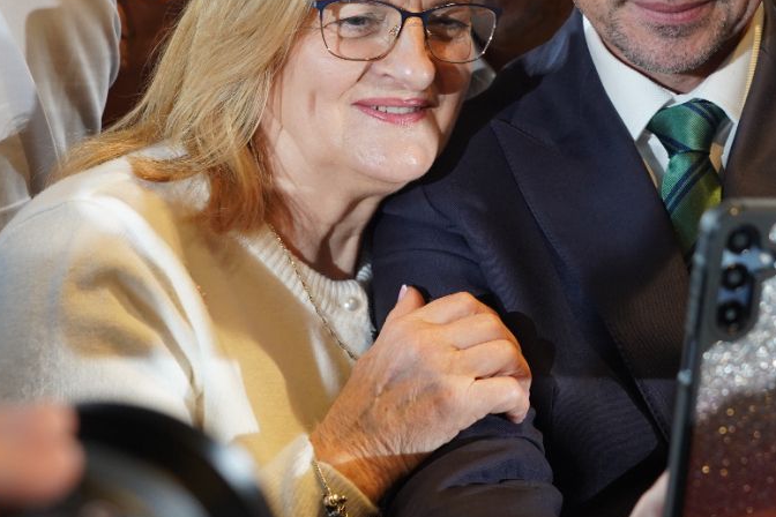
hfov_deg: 22.7
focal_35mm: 89
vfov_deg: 15.3
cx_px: 536
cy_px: 121
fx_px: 1918
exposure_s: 1/100
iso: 1250
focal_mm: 46
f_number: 5.6
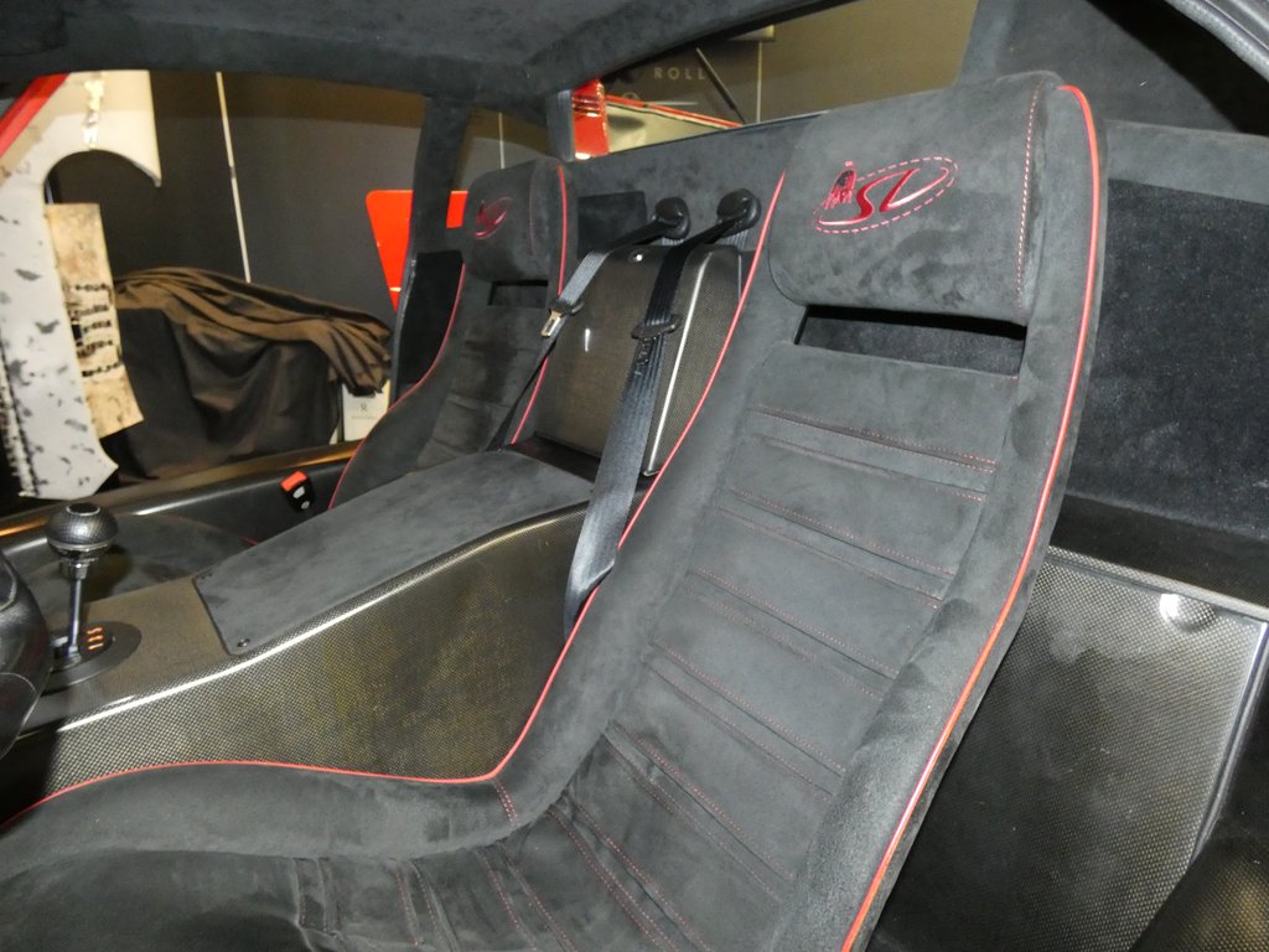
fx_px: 733
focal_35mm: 20
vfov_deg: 66.0
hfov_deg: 81.7
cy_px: 476
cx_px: 634
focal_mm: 3.6
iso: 800
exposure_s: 1/60
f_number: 2.8
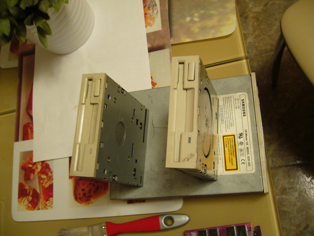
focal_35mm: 35
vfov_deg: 40.7
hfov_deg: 52.6
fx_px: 317
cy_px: 118
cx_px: 157
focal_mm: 5.8
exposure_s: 1/10
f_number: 2.8
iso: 200
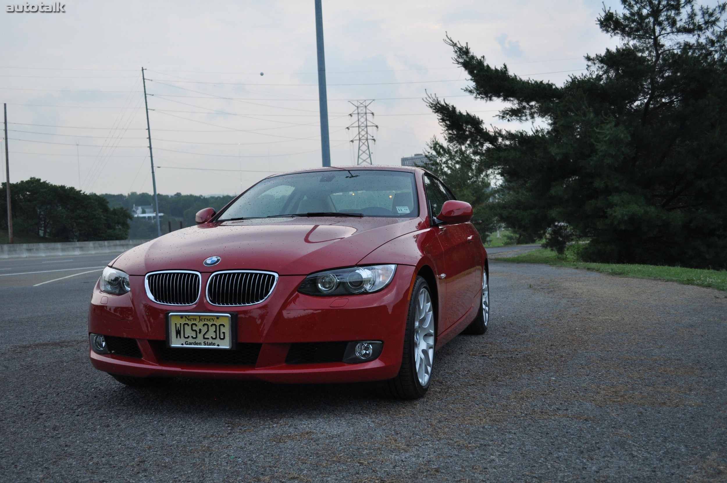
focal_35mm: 36
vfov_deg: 36.8
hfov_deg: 53.2
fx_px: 726
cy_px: 242
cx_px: 364
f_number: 4
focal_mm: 24
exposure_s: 1/60
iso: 450
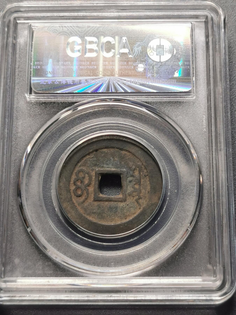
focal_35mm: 83
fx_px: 754
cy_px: 158
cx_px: 118
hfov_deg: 17.8
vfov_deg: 23.6
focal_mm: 5.56
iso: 50
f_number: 1.6
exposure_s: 1/262
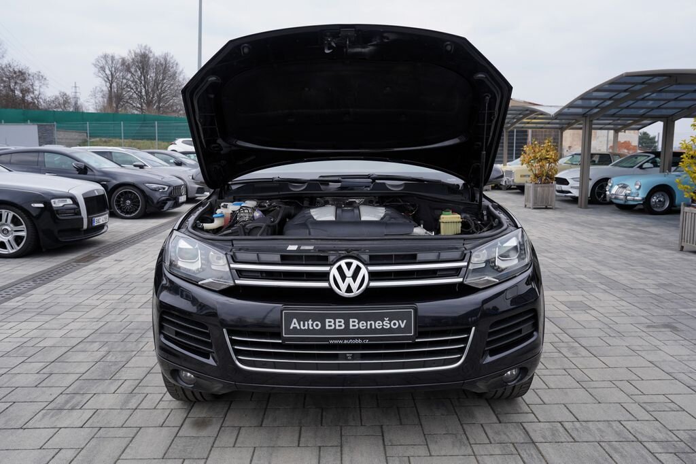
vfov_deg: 44.9
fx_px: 560
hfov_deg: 63.7
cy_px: 232
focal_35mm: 29
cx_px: 348
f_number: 6.3
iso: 100
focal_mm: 29
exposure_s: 1/160
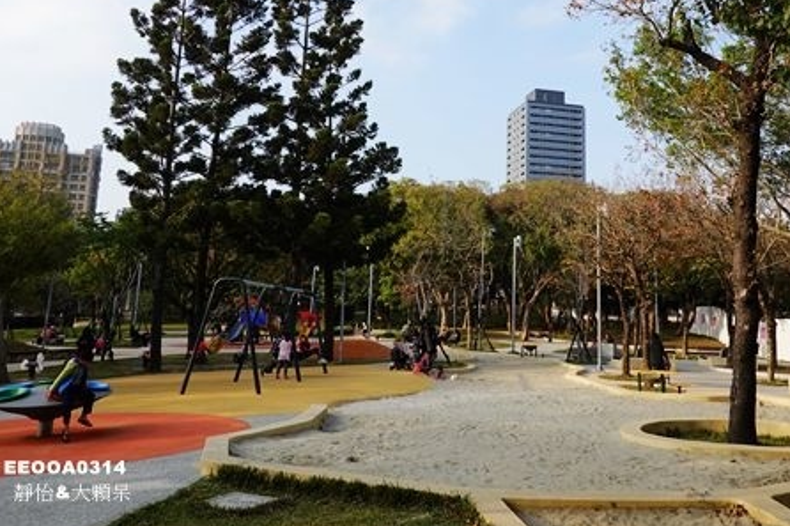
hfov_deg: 53.9
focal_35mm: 35
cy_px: 164
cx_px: 487
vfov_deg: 37.3
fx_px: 768
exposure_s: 1/500
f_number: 4
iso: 125
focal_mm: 9
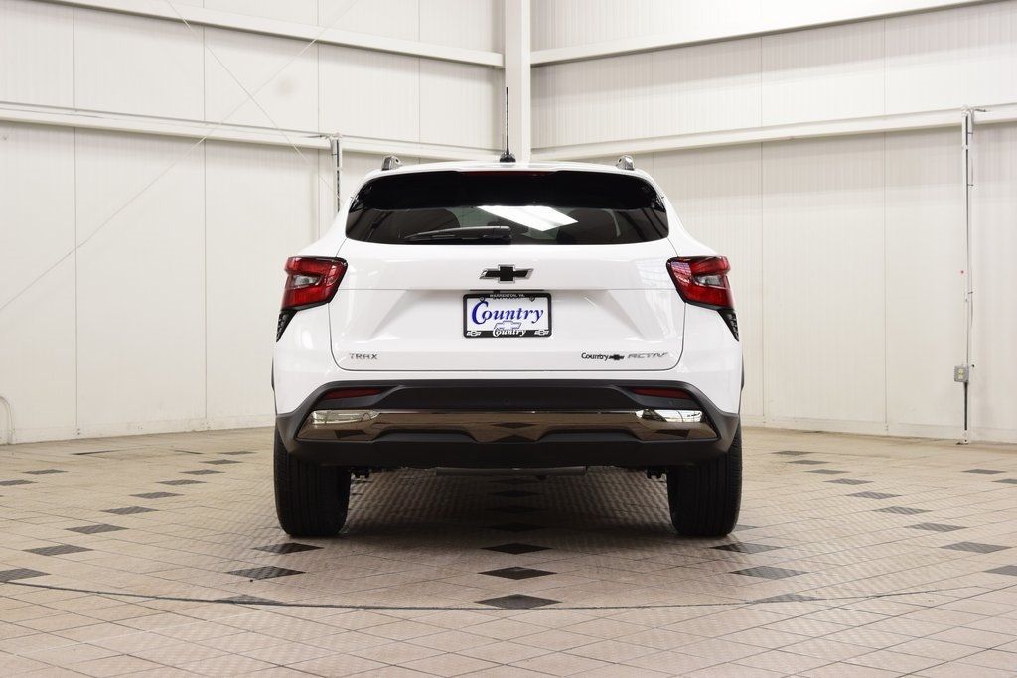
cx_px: 508
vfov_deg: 23.8
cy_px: 339
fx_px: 1610
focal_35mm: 57
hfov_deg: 35.0
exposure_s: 1/30
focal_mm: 38
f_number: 7.1
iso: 720
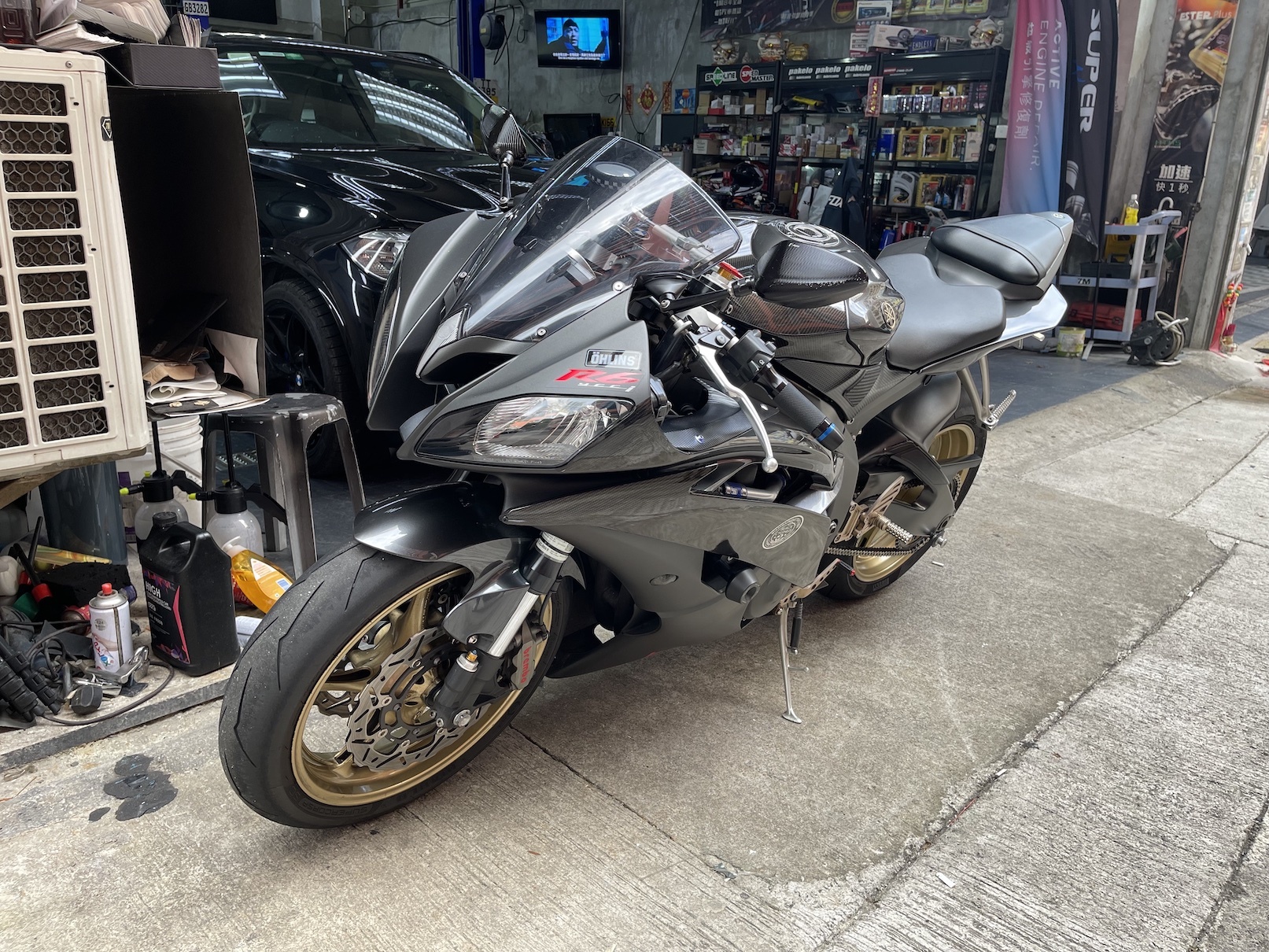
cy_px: 476
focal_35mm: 26
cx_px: 634
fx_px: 953
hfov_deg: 67.3
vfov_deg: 53.1
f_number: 1.6
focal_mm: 5.1
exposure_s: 1/100
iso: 50
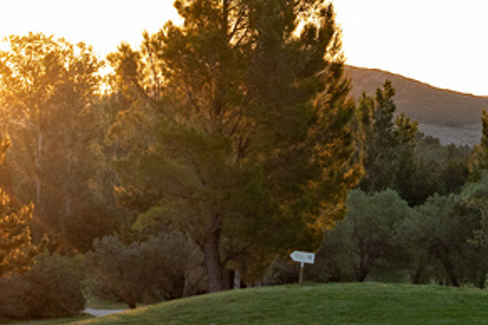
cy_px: 49
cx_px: 350
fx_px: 2968
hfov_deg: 9.4
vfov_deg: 6.3
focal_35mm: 219
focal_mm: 44
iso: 320
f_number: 8
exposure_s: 1/125
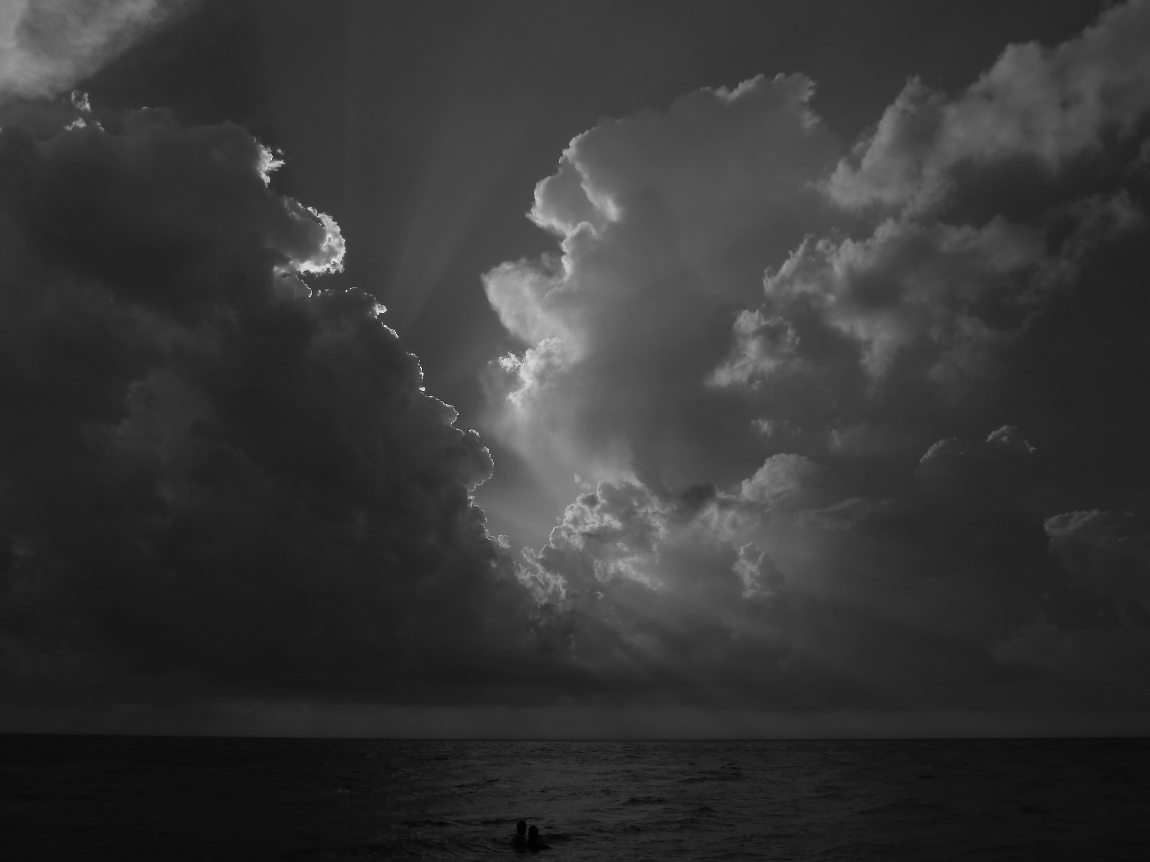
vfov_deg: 54.9
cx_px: 575
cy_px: 431
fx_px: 831
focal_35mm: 25
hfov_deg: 69.4
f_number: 6.3
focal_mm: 4.1
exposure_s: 1/1000
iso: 80
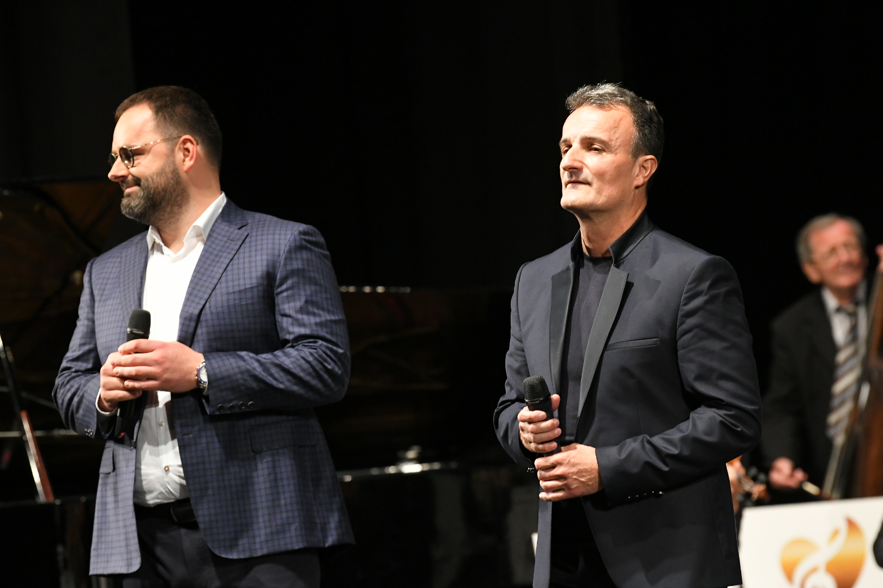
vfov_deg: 5.6
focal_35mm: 247
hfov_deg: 8.3
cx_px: 442
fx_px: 6058
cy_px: 294
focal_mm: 165
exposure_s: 1/320
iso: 3200
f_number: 4
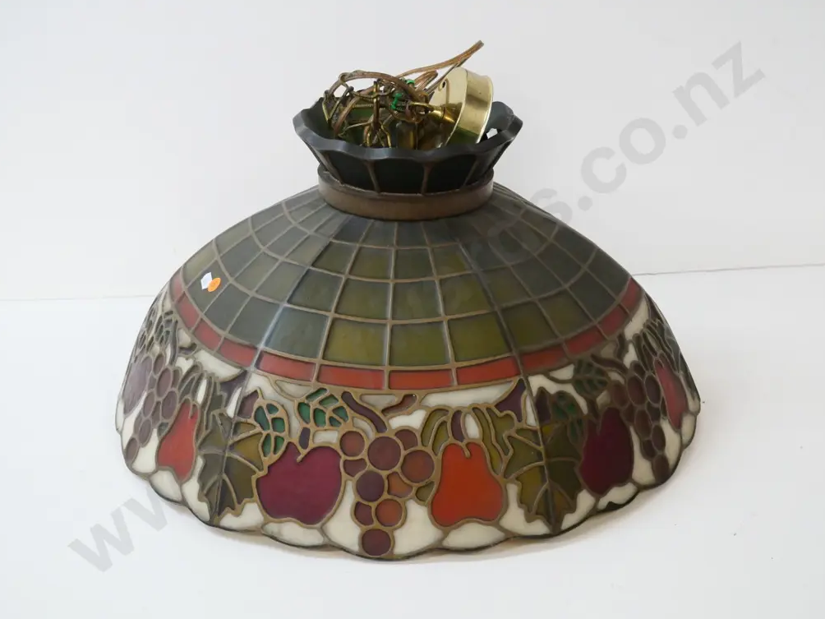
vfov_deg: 28.6
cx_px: 415
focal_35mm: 51
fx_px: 1215
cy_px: 311
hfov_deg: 37.5
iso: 3200
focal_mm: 25
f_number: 5
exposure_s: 1/100
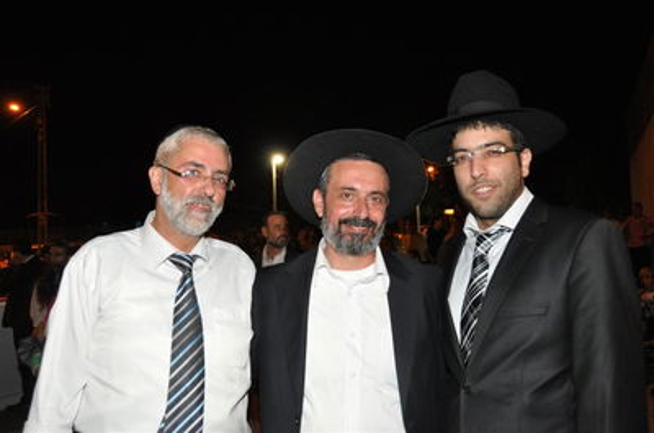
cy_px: 216
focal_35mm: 36
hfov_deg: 53.2
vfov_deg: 36.7
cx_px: 327
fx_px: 653
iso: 800
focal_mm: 24
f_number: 4
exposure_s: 1/60
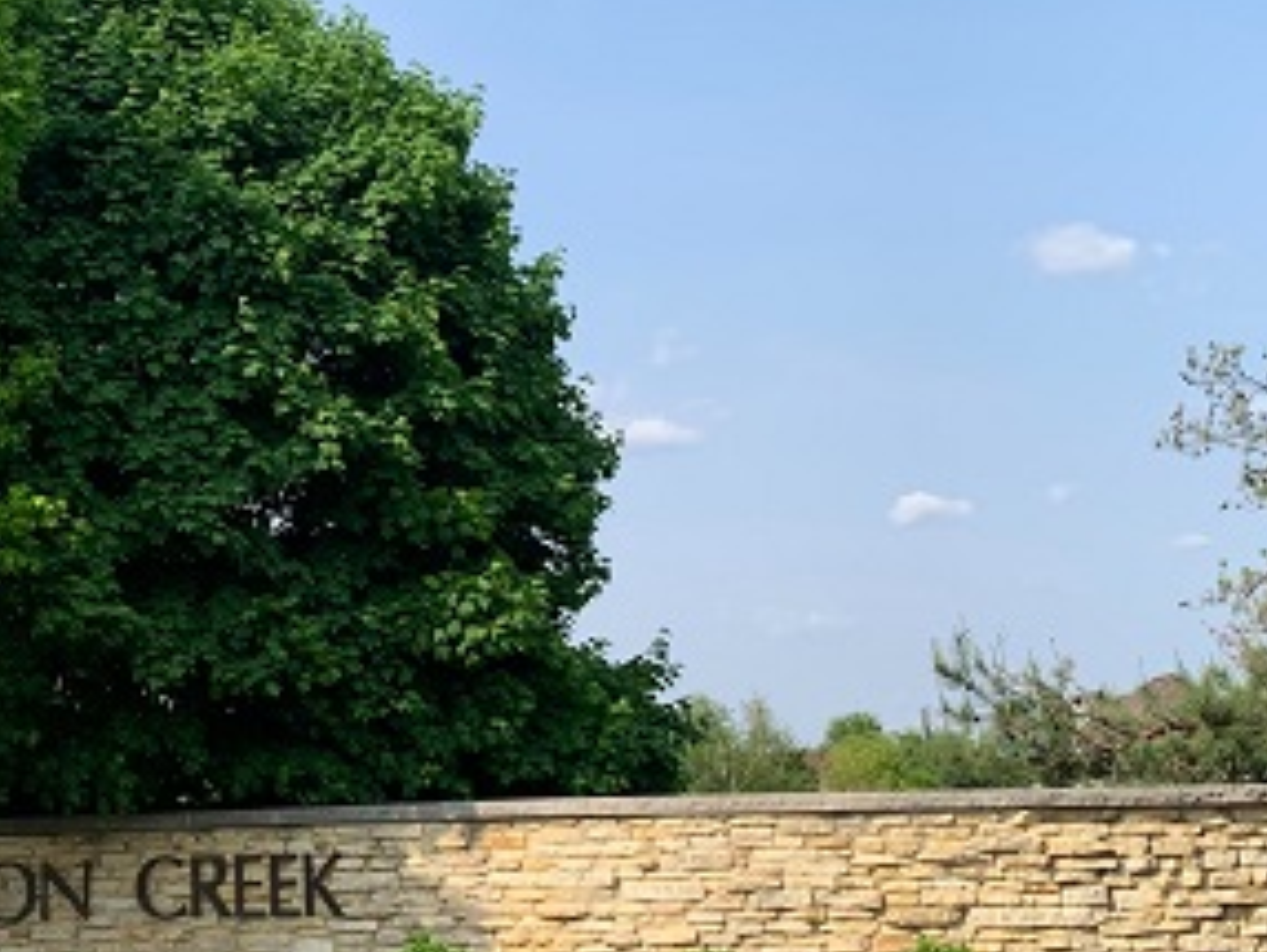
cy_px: 542
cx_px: 328
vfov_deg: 22.3
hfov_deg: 29.0
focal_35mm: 66
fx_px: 2418
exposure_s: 1/1513
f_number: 1.8
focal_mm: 4.25
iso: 25
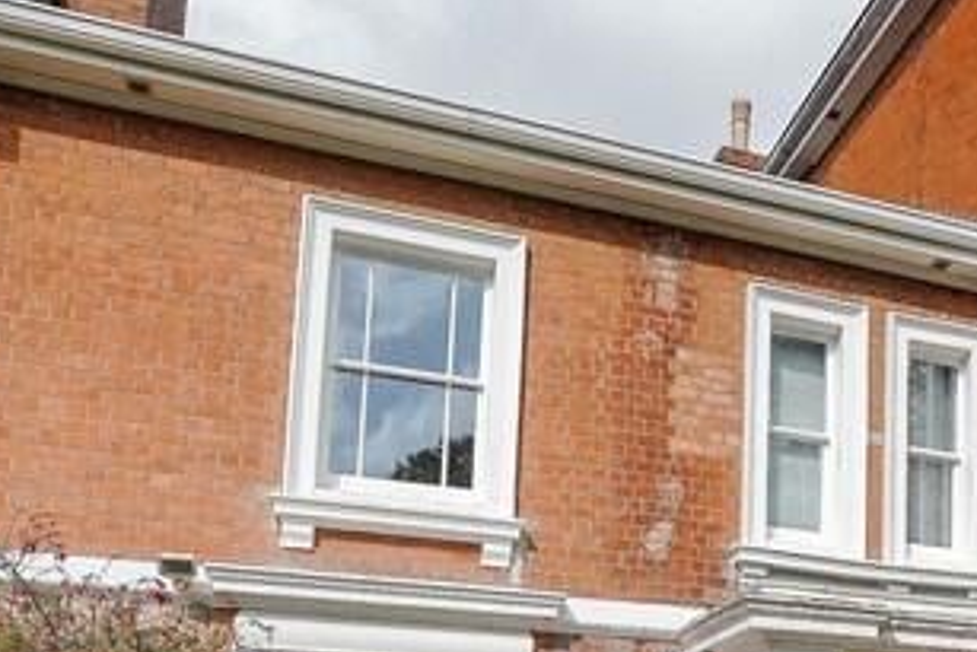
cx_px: 875
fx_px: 1086
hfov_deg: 44.2
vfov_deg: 32.1
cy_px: 565
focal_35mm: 40
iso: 500
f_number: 8
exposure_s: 1/2000
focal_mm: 12
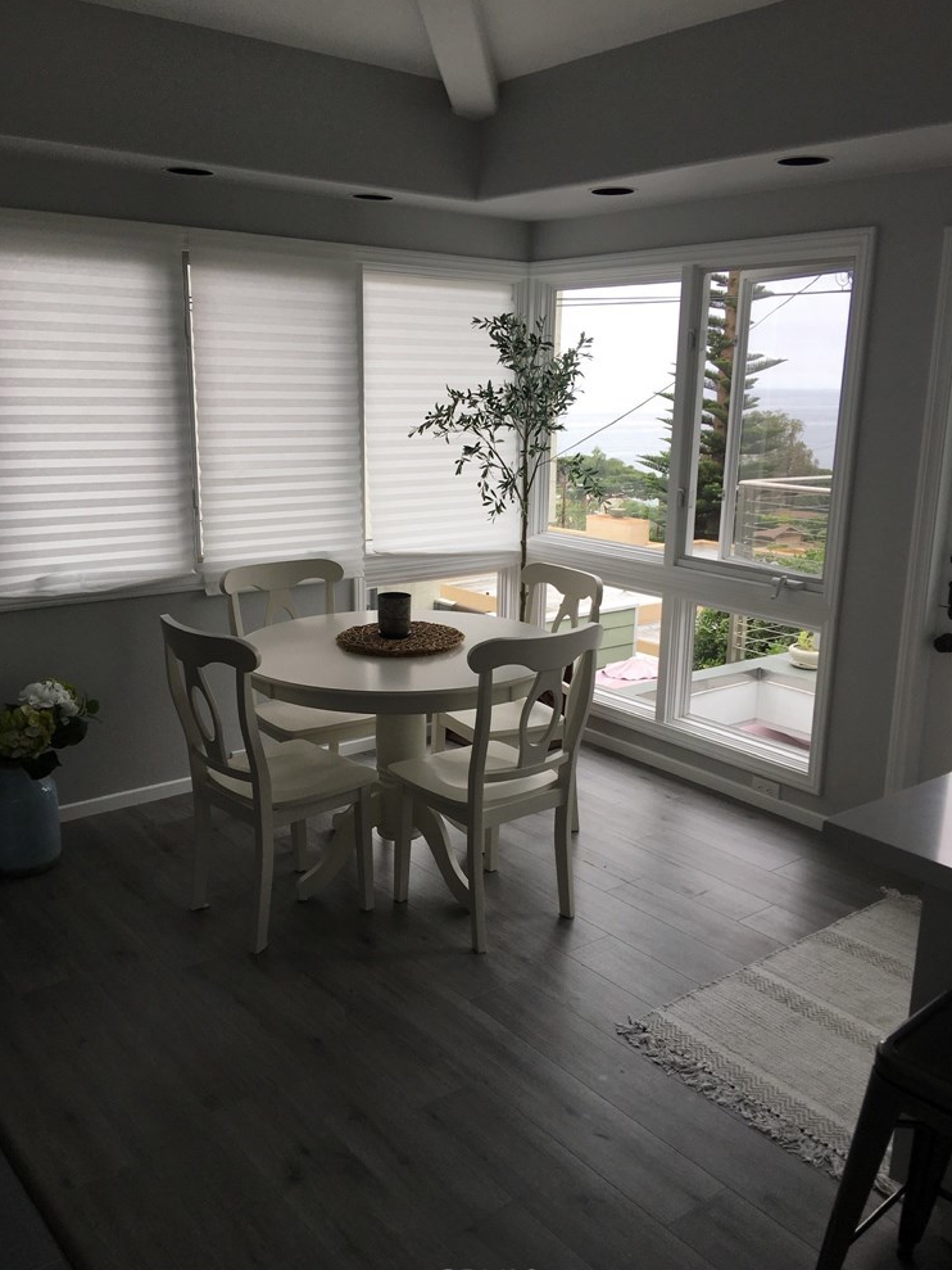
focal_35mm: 30
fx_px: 1100
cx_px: 468
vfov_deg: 60.0
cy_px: 643
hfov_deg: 46.8
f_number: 2.2
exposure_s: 1/245
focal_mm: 4.15
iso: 25
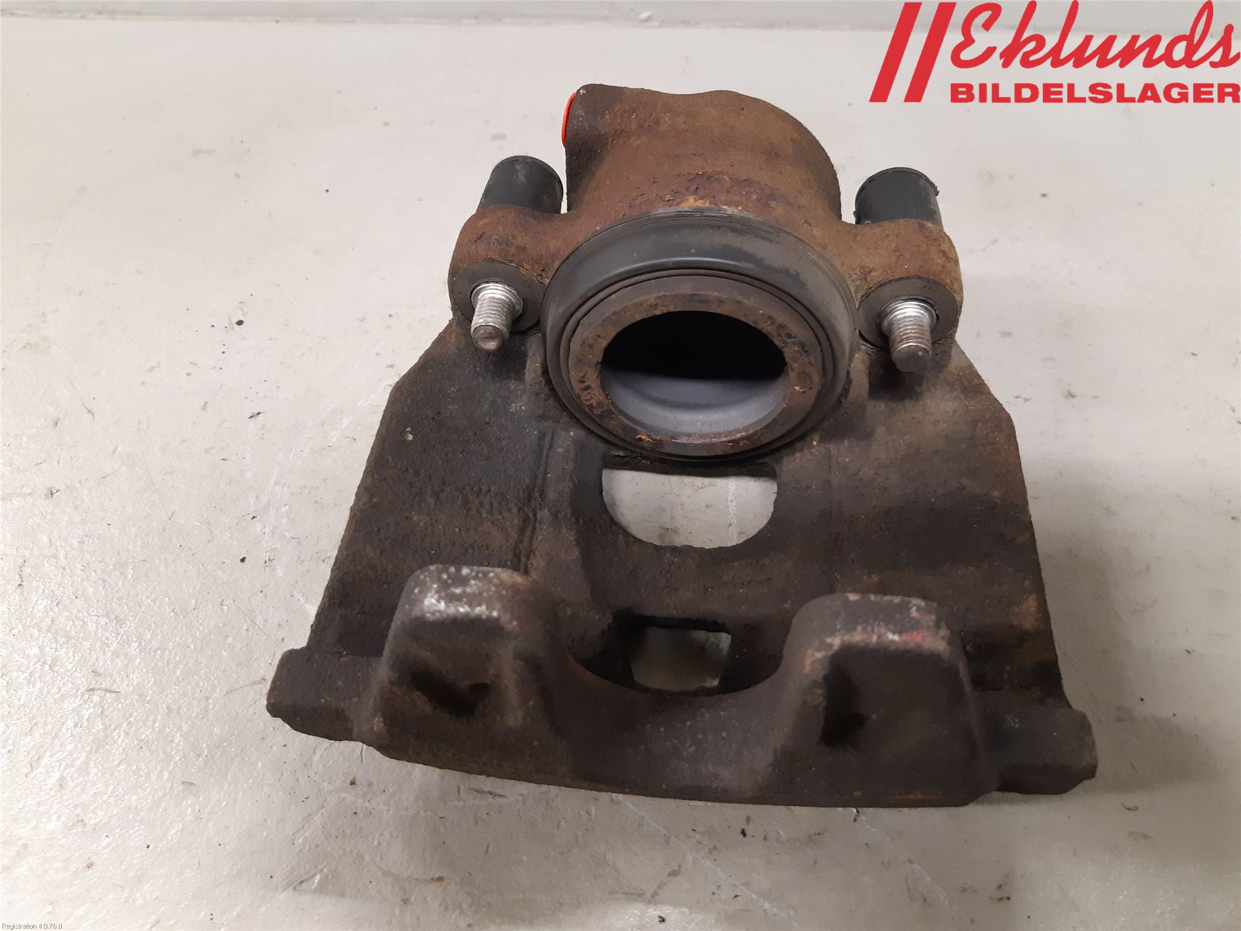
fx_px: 932
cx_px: 620
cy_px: 466
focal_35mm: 26
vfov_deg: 53.1
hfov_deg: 67.3
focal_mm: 3.93
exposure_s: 1/33
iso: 200
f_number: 1.7
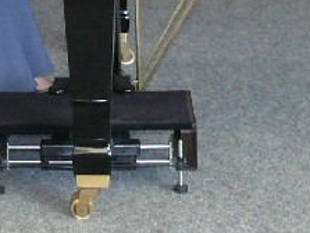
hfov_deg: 10.3
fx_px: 1686
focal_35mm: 188
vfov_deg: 7.5
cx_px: -86
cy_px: -261
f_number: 2.8
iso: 200
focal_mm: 7.4
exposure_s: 1/50
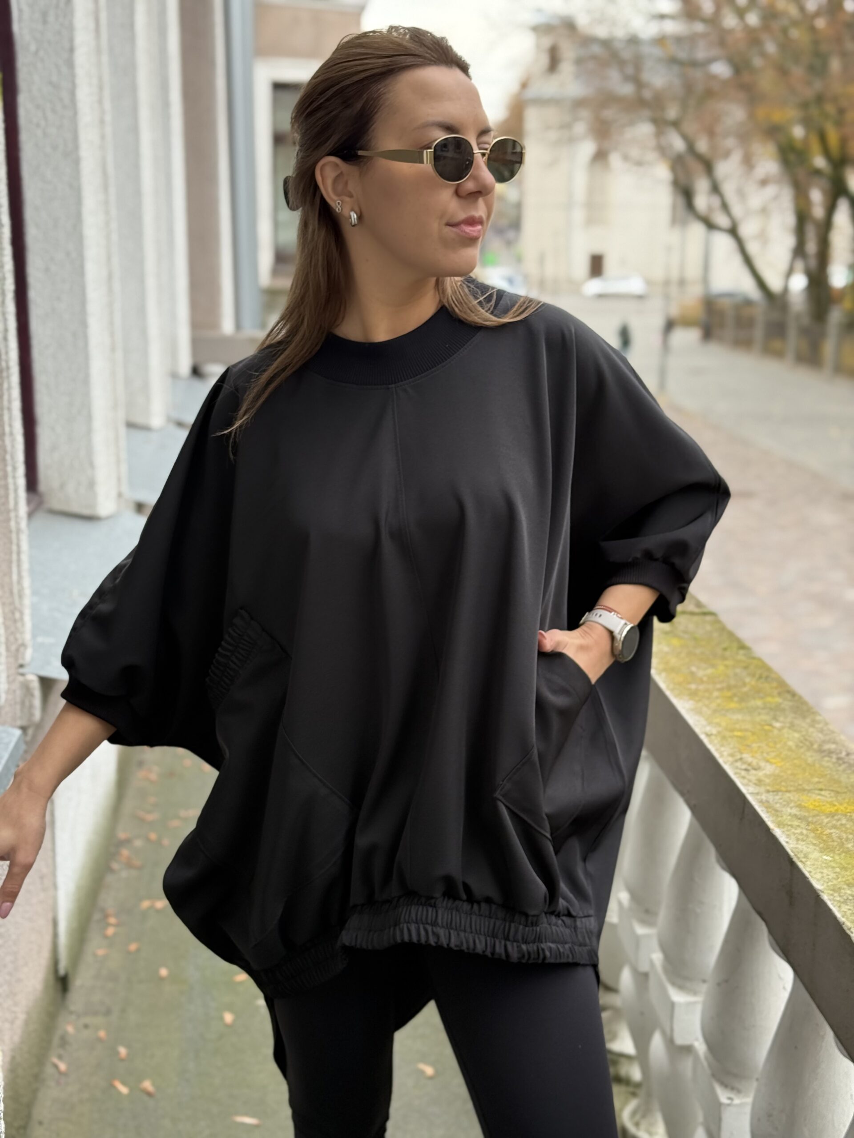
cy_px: 569
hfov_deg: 30.3
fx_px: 1579
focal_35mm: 48
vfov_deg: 39.7
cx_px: 427
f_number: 1.78
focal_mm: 6.76
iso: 160
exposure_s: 1/242
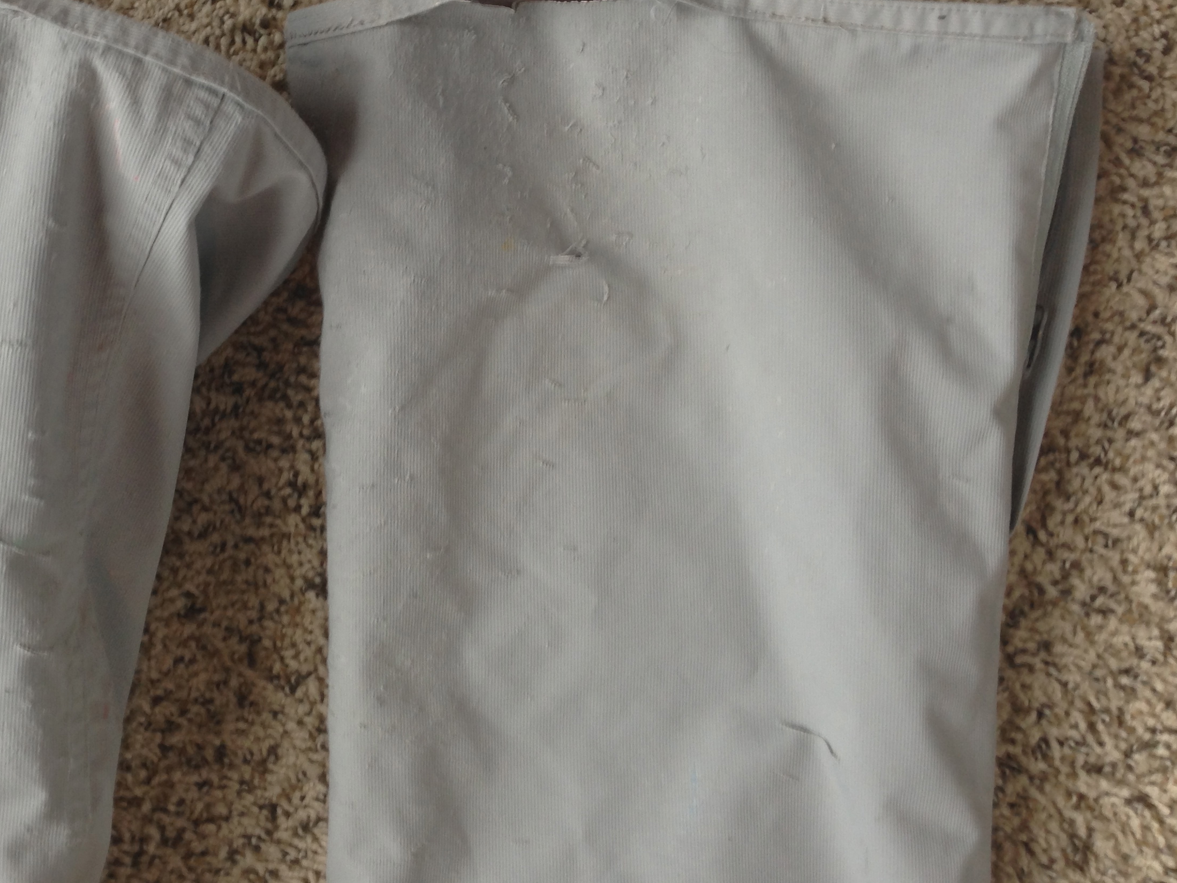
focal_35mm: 49
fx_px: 1666
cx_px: 307
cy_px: 298
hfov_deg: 38.0
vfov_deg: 29.5
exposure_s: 1/20
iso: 64
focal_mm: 4.13
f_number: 2.4
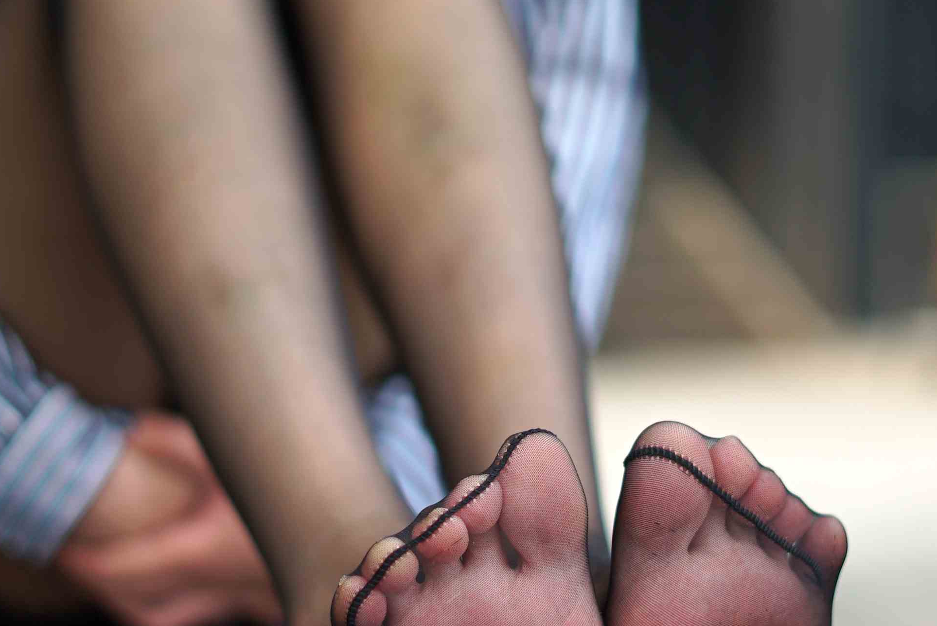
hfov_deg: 18.6
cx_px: 433
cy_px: 438
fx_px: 2864
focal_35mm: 110
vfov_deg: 12.4
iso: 100
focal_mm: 50
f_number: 1.8
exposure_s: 1/1600
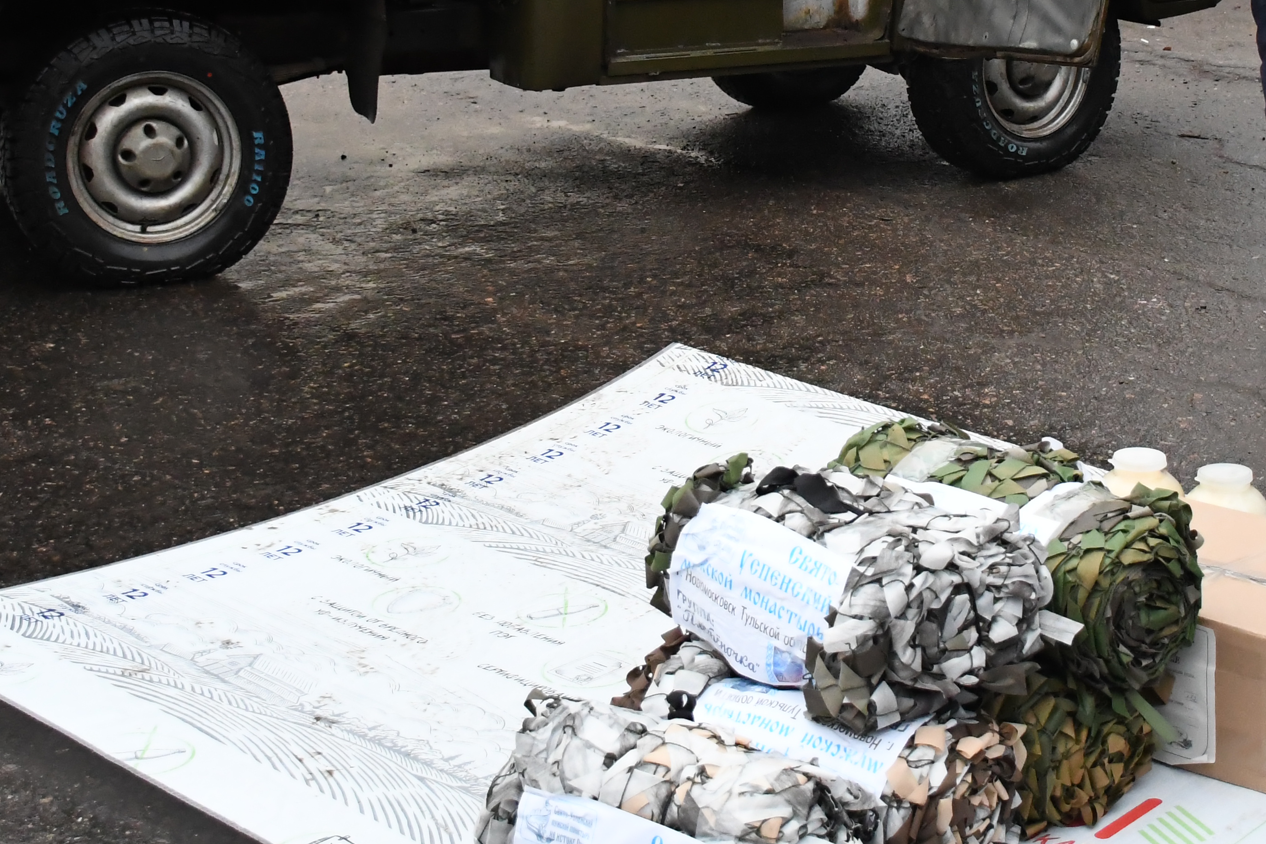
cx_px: 832
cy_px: 162
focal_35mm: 69
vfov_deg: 19.5
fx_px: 2426
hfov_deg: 29.1
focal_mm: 23
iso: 5000
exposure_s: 1/800
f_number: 3.8
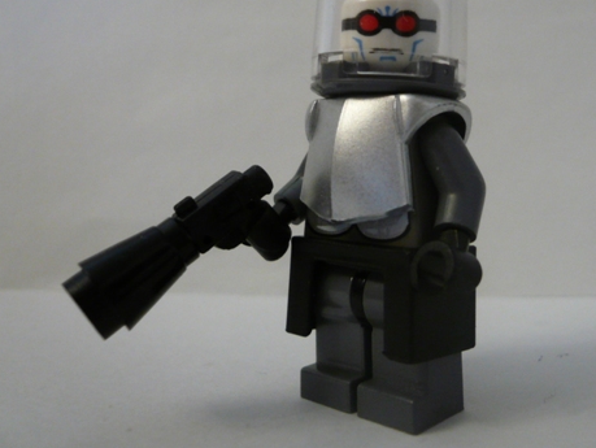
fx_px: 672
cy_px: 149
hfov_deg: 47.3
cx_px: 383
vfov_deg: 36.5
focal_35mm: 39
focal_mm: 4.6
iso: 200
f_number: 2.8
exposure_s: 1/15
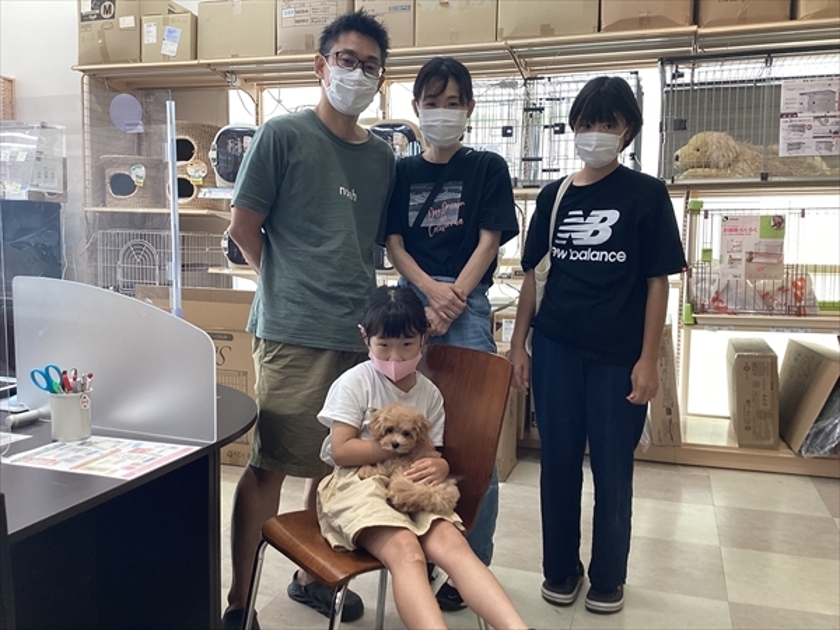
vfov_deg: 45.4
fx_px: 752
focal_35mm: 31
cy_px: 315
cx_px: 420
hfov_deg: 58.4
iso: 64
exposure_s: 1/60
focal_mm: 3.3
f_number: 2.4
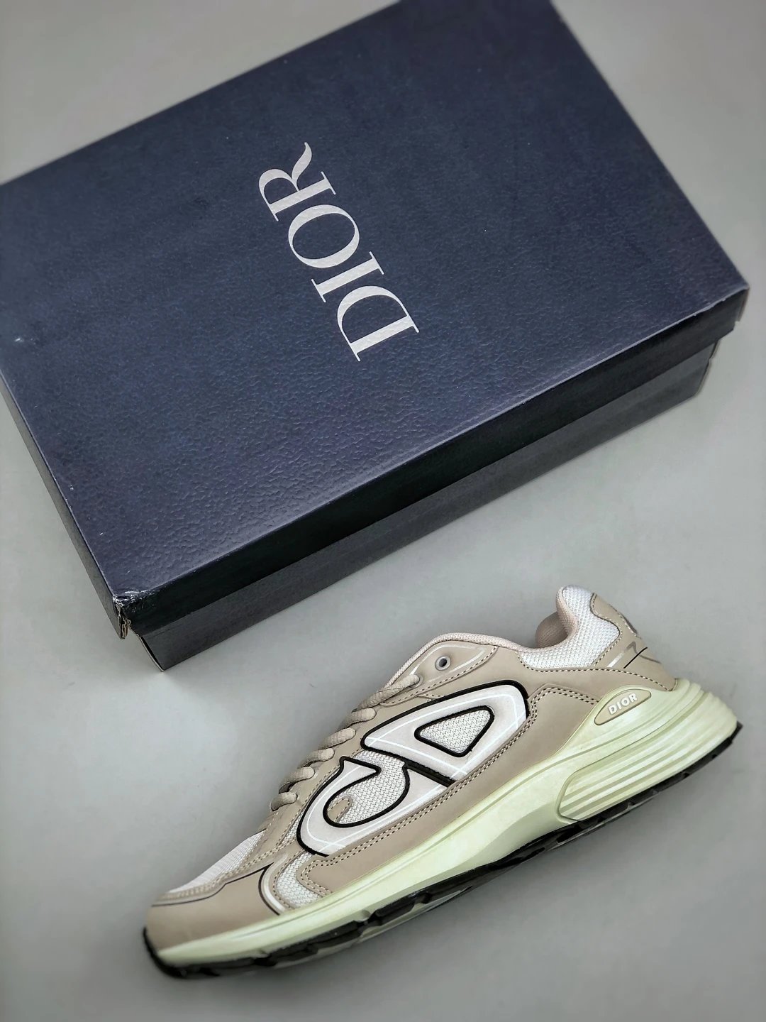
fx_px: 1682
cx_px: 383
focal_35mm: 57
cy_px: 511
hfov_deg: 25.7
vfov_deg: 33.8
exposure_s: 1/33
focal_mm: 6.6
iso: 25
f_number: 2.8
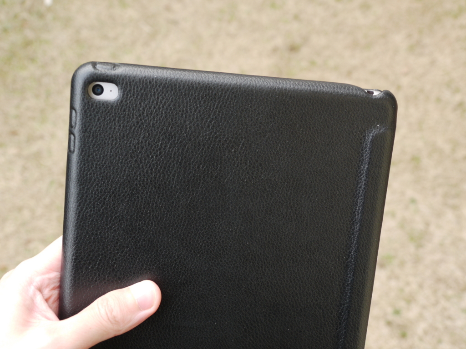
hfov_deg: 38.2
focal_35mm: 50
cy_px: 174
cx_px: 233
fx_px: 673
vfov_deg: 29.1
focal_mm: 25
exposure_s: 1/30
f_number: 5.6
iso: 200
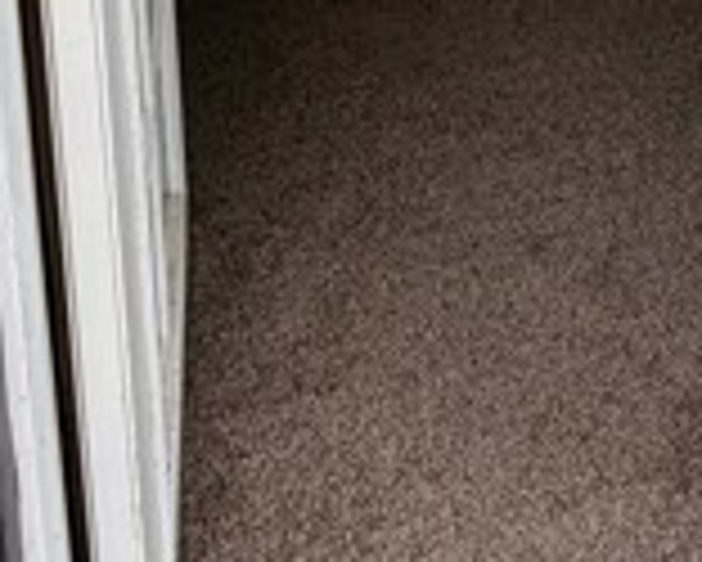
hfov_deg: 31.5
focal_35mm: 56
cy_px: -396
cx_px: 666
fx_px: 1164
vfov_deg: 20.7
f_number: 2.2
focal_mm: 2.22
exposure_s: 1/121
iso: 50
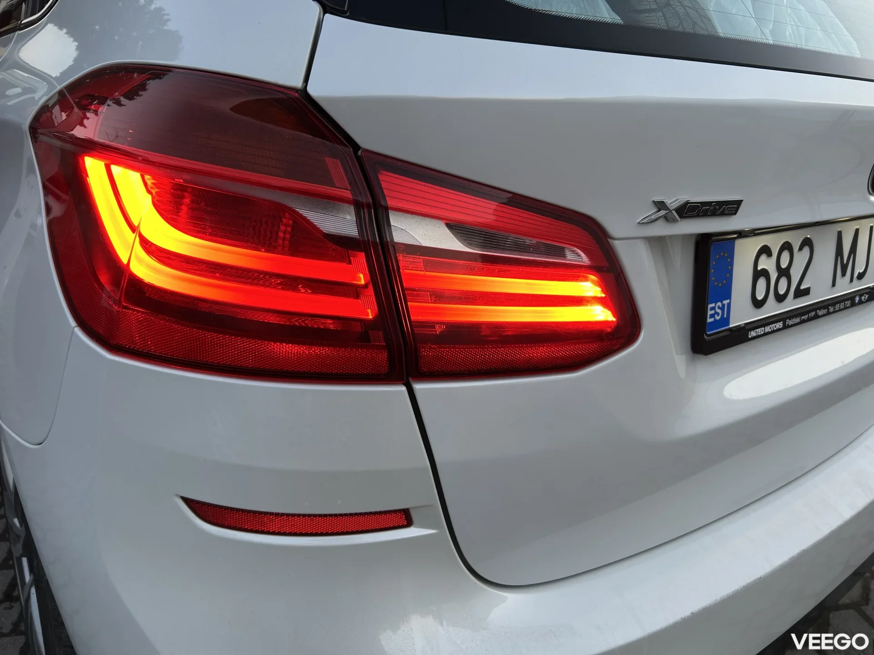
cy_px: 328
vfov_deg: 53.1
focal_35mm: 26
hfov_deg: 67.3
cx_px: 437
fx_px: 656
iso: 64
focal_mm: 5.7
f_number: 1.5
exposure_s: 1/121
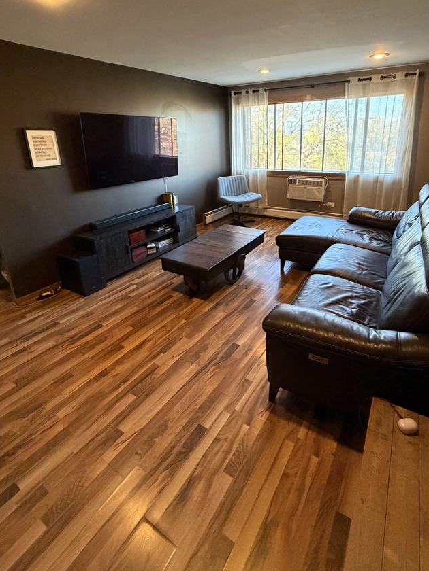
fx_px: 297
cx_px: 242
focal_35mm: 18
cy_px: 227
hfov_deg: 71.3
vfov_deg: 86.6
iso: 500
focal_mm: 2.22
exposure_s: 1/60
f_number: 2.2
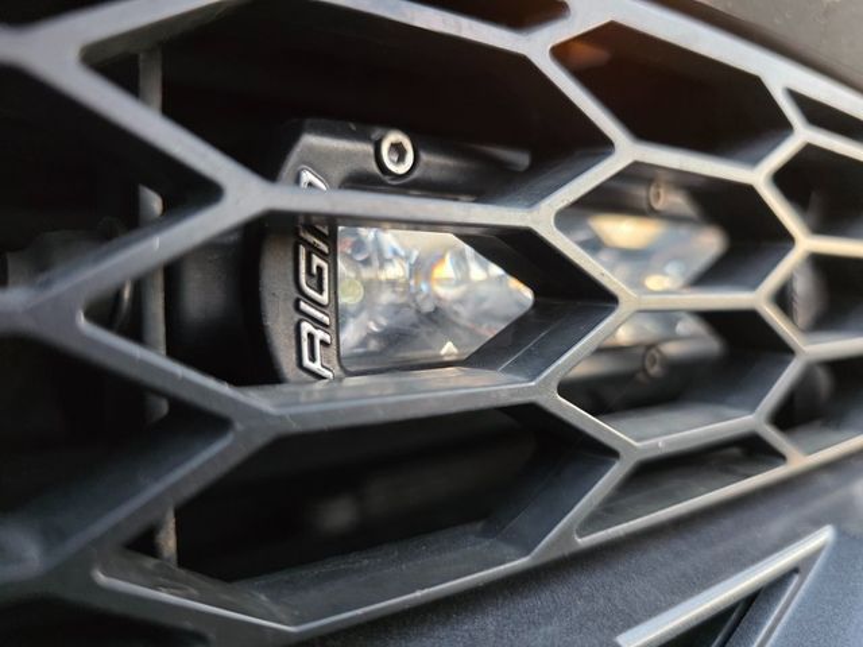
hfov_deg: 73.9
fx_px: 573
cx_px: 432
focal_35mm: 23
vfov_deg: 58.9
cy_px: 324
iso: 1250
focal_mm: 6.3
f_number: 1.7
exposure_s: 1/120
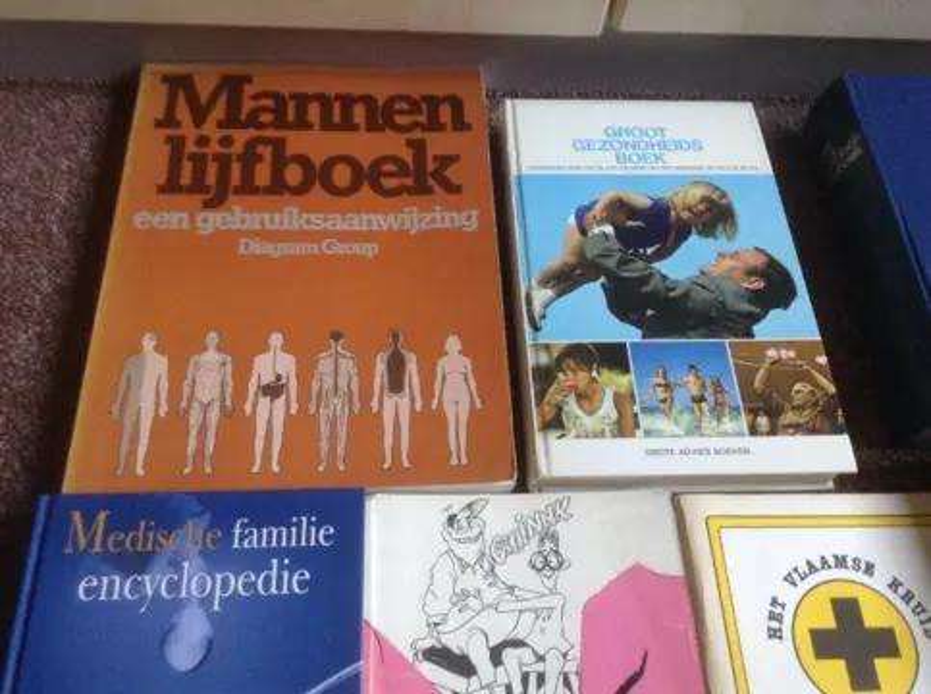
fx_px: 886
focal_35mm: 33
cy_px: 347
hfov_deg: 55.5
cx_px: 466
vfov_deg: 42.8
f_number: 2.4
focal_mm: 3.3
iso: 125
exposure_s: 1/24
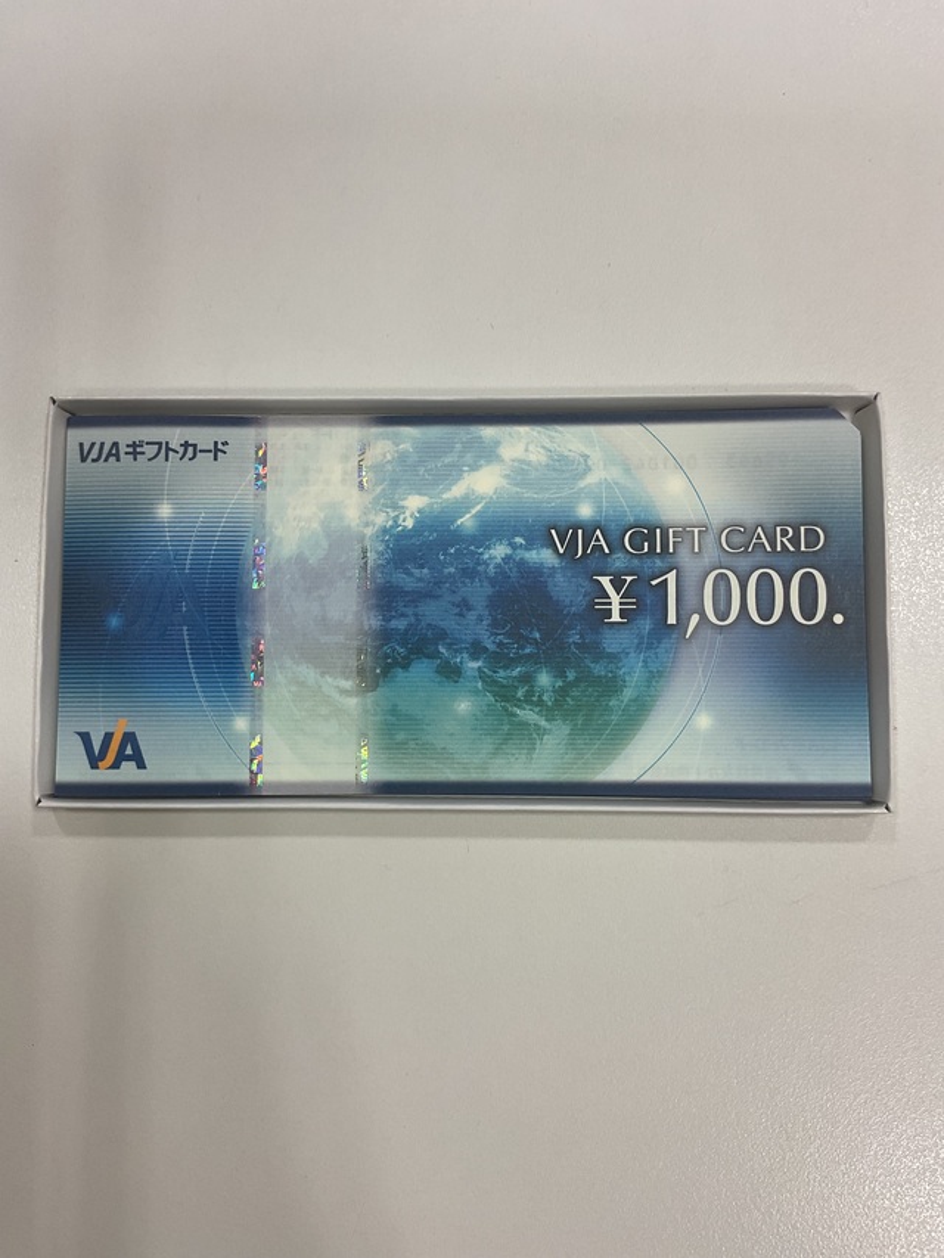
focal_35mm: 29
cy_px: 629
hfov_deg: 48.2
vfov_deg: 61.7
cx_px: 472
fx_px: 1054
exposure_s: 1/100
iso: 40
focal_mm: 3
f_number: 1.8
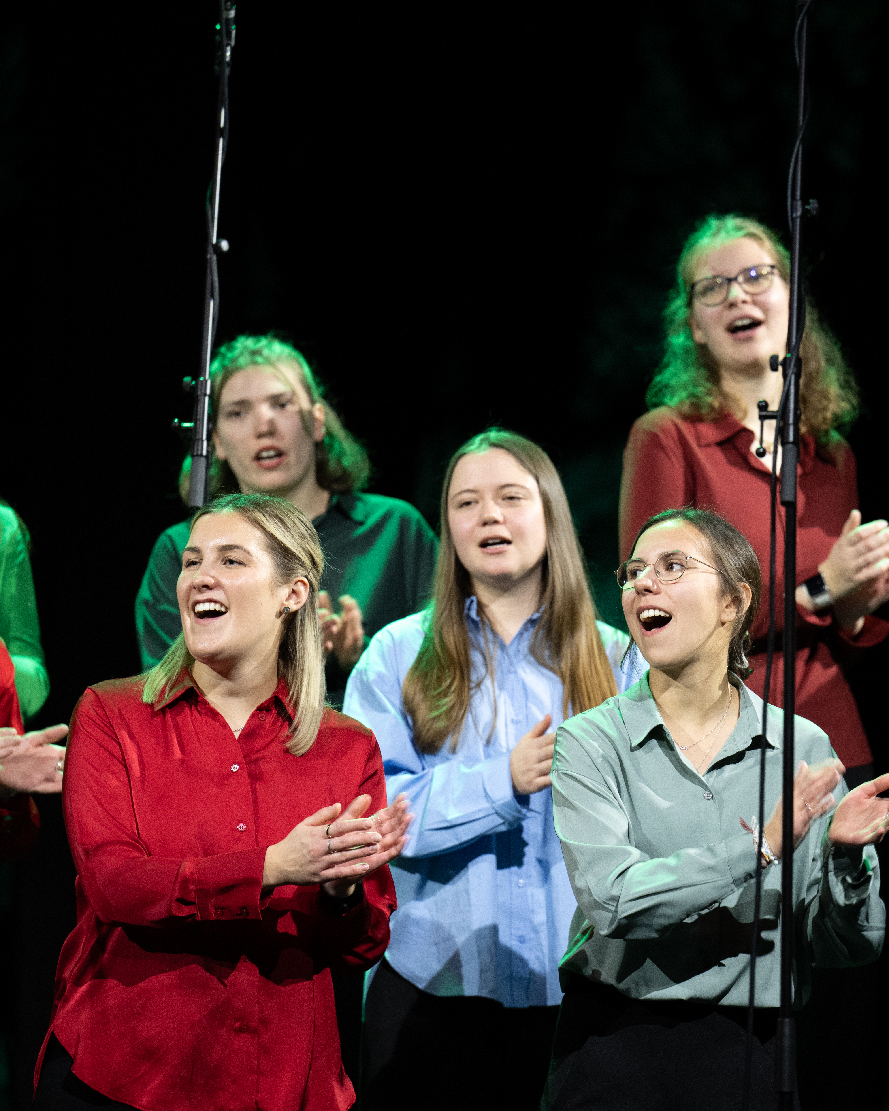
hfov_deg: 5.0
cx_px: 735
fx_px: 10262
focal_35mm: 312
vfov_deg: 6.2
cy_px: 608
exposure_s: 1/125
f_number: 3.5
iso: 1000
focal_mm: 200
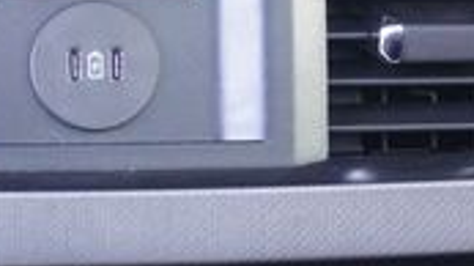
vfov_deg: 9.0
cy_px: 156
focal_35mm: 134
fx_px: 1682
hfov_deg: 16.0
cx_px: 137
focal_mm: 23
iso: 6400
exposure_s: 1/160
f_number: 4
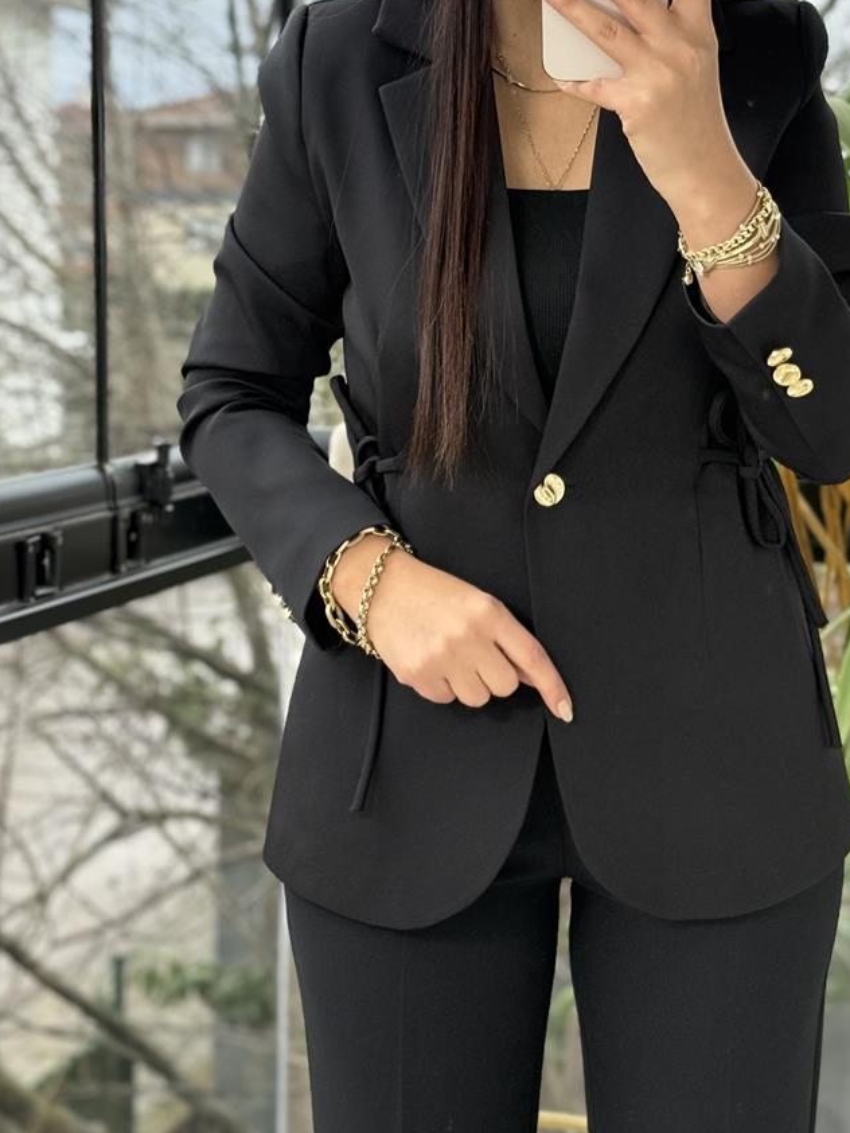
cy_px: 395
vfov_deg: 25.5
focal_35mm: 76
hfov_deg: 19.3
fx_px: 2487
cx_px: 612
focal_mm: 6.76
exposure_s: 1/286
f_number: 1.78
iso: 100
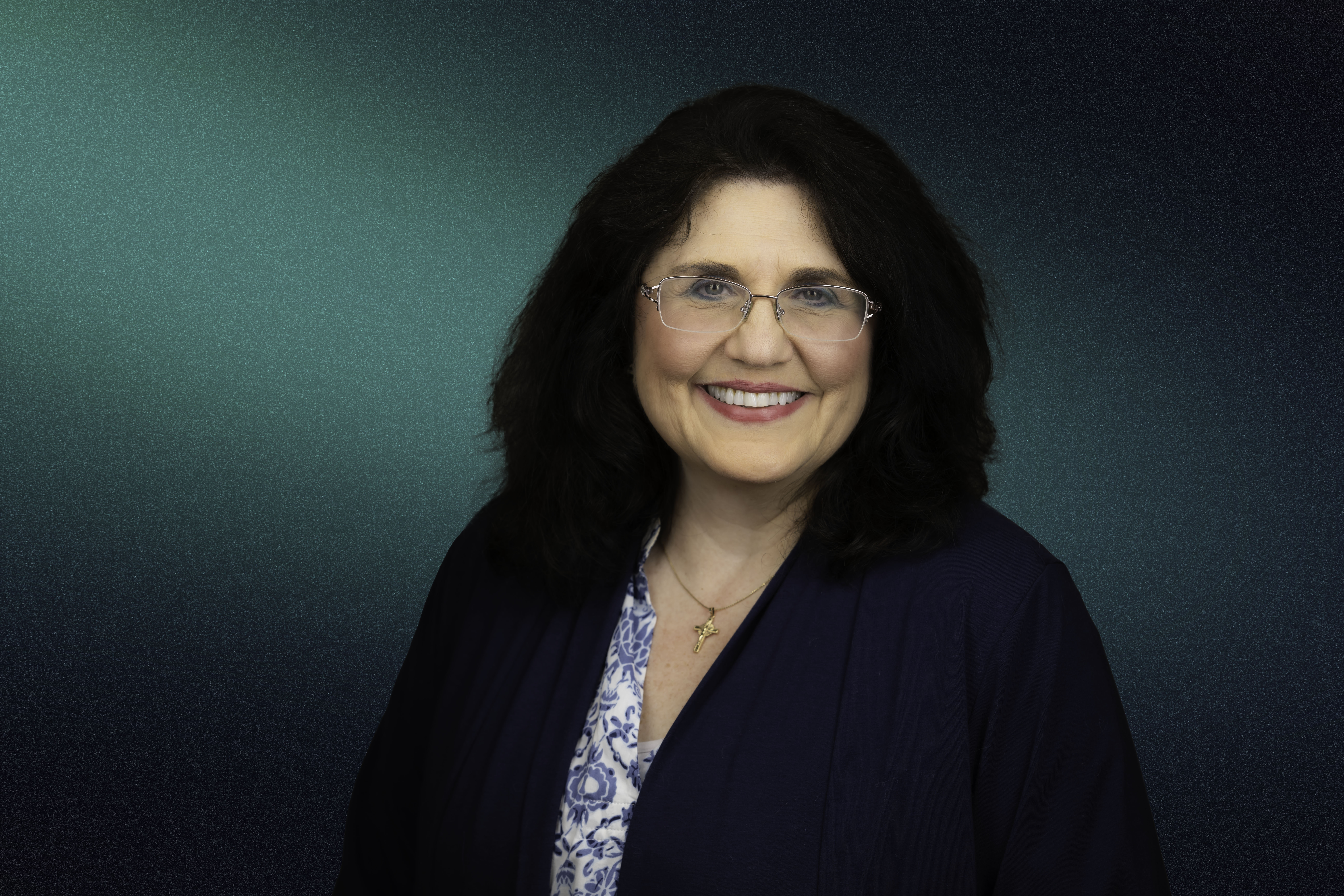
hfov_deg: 23.6
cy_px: 447
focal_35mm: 86
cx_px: 678
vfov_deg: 15.9
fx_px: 3210
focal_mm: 85
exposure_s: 1/200
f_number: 4.5
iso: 100
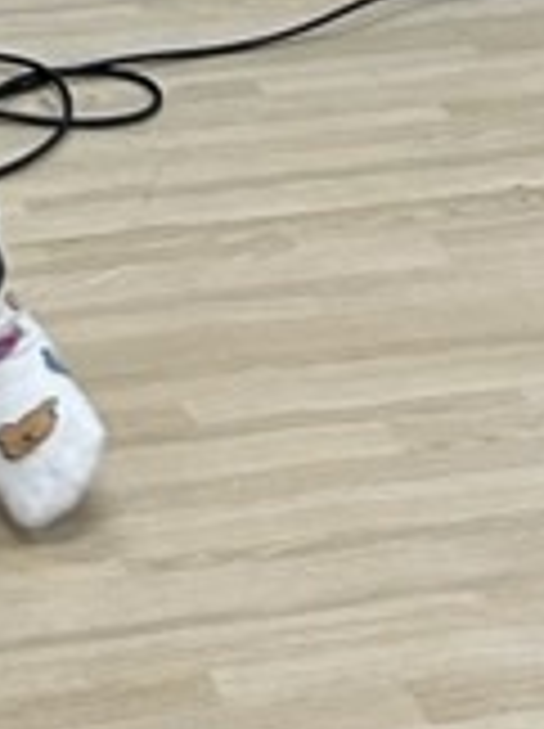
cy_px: -936
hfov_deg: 7.1
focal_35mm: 206
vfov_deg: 8.8
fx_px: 4328
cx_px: -198
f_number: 1.5
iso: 100
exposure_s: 1/120
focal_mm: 5.7
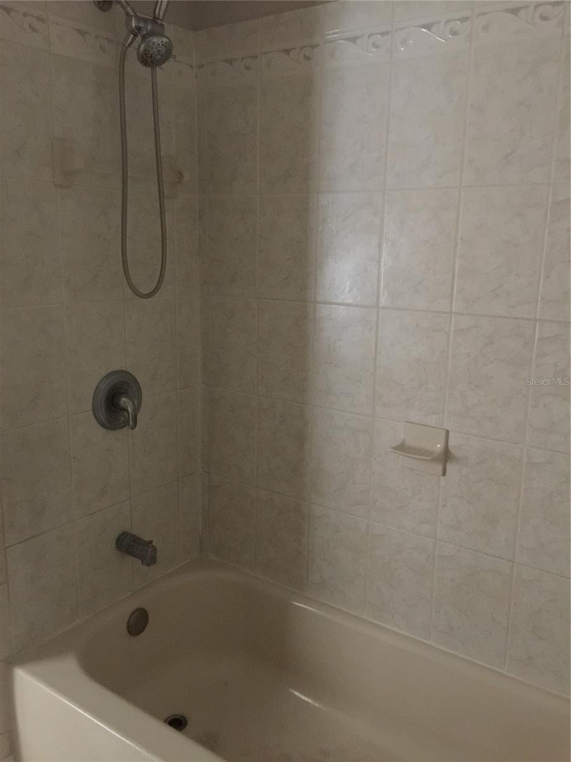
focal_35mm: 29
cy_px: 381
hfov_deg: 48.2
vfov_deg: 61.7
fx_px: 638
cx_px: 286
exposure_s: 1/4
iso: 125
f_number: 2.2
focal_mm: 4.15
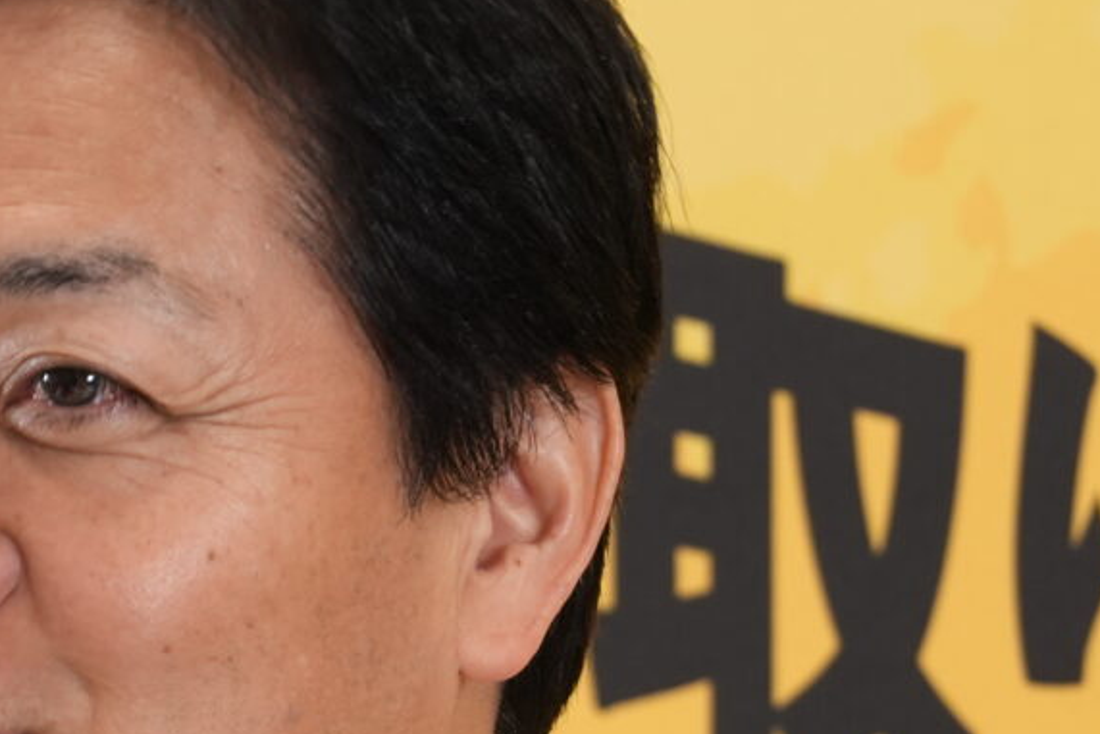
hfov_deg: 2.3
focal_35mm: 897
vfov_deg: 1.5
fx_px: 27414
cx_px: -19
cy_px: 957
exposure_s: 1/100
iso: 1000
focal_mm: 200
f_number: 5.6
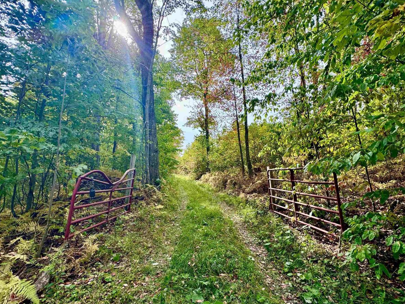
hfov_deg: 98.2
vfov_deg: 81.6
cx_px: 207
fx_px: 175
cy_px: 162
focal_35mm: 15
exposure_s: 1/329
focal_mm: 2.22
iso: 40
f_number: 2.2
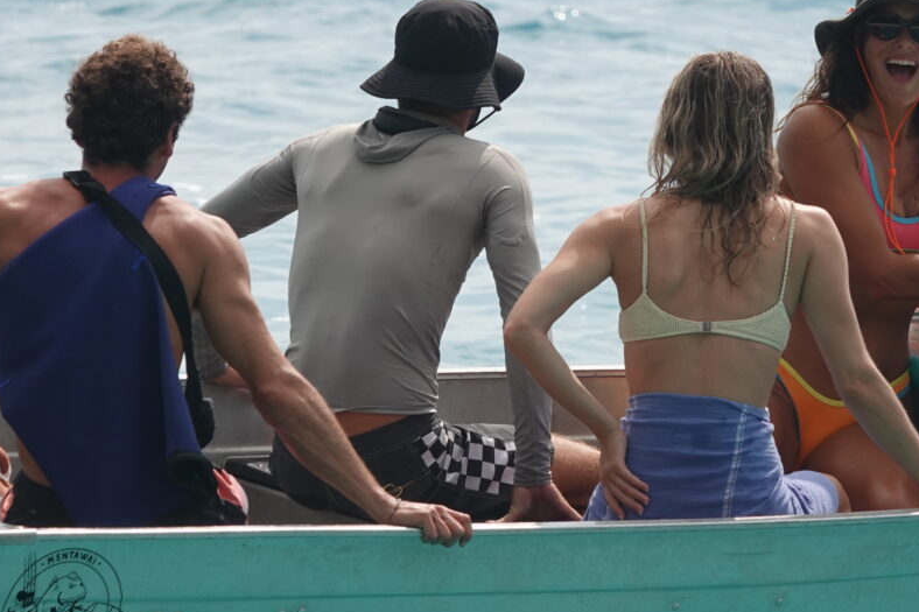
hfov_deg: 2.9
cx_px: 550
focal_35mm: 723
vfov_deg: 1.9
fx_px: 18452
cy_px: 145
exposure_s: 1/1000
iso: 100
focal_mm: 135.89
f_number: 5
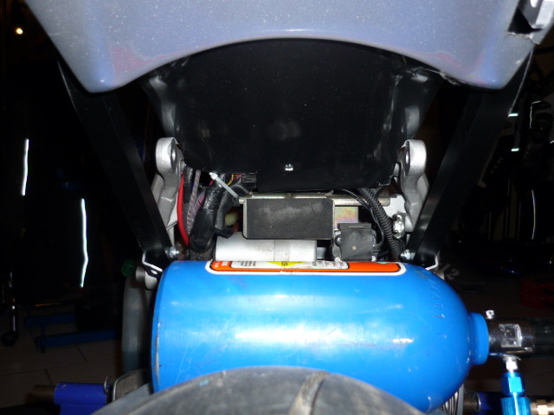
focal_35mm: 33
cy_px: 208
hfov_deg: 55.4
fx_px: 528
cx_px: 277
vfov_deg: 42.9
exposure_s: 1/30
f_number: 2.8
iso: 100
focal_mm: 5.5
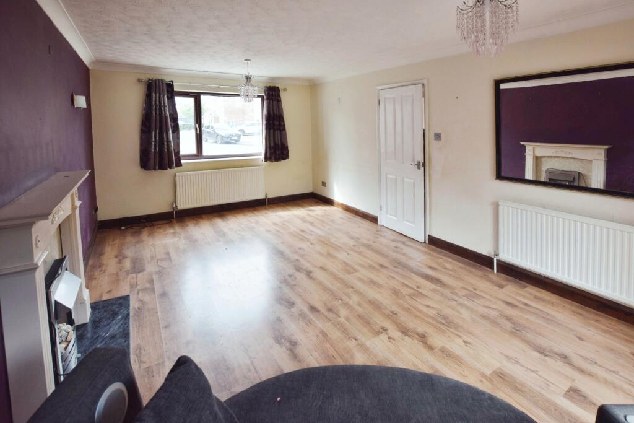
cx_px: 317
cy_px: 212
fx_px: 264
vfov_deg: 77.3
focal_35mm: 15
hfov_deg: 100.4
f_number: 5
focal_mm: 10
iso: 400
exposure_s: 1/100
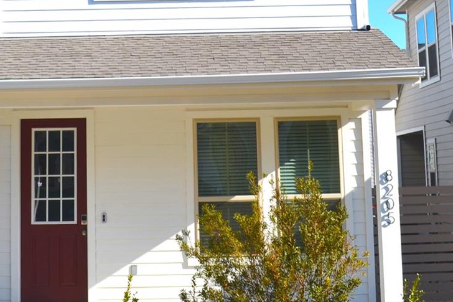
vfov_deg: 17.5
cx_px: 168
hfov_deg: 26.6
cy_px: 0
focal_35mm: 76
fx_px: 956
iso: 100
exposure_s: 1/250
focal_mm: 18
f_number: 8
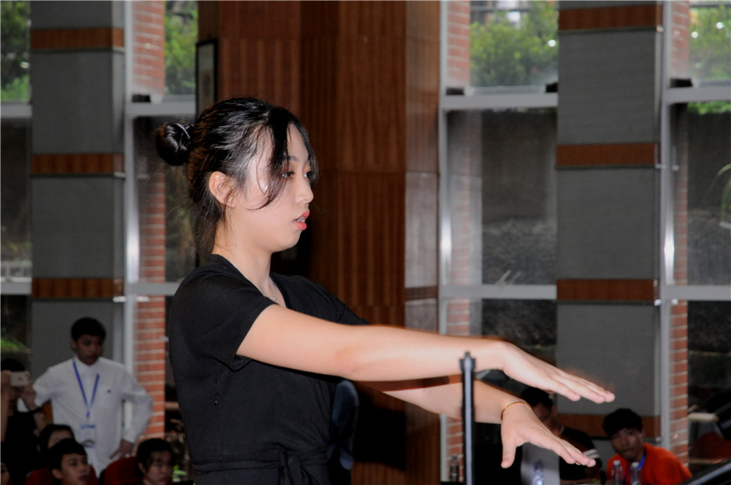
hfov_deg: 16.1
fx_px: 2585
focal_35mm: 128
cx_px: 366
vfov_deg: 10.7
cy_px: 242
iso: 800
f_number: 7.1
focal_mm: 85
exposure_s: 1/60
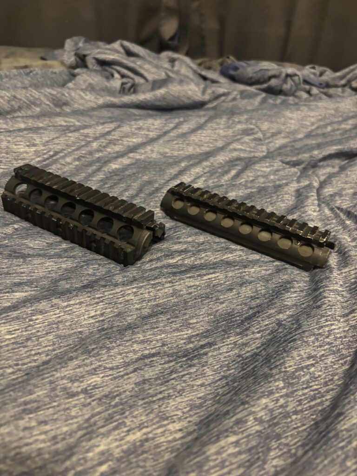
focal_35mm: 26
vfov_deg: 67.3
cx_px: 178
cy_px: 238
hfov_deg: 53.1
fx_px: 358
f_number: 1.6
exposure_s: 1/30
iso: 800
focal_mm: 5.96
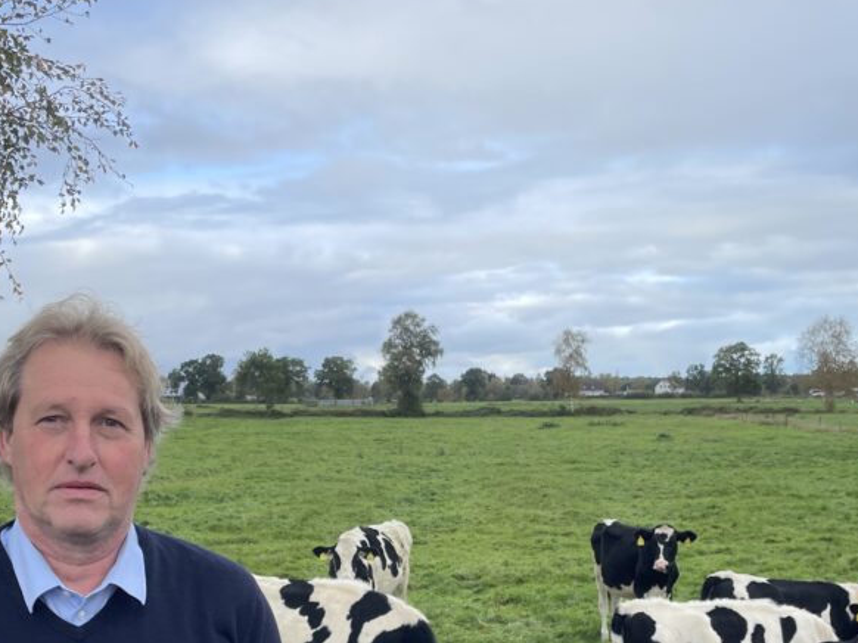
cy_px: 503
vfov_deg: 32.1
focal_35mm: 44
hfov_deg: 42.9
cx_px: 408
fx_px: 1090
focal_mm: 5.1
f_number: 1.6
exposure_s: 1/842
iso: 32
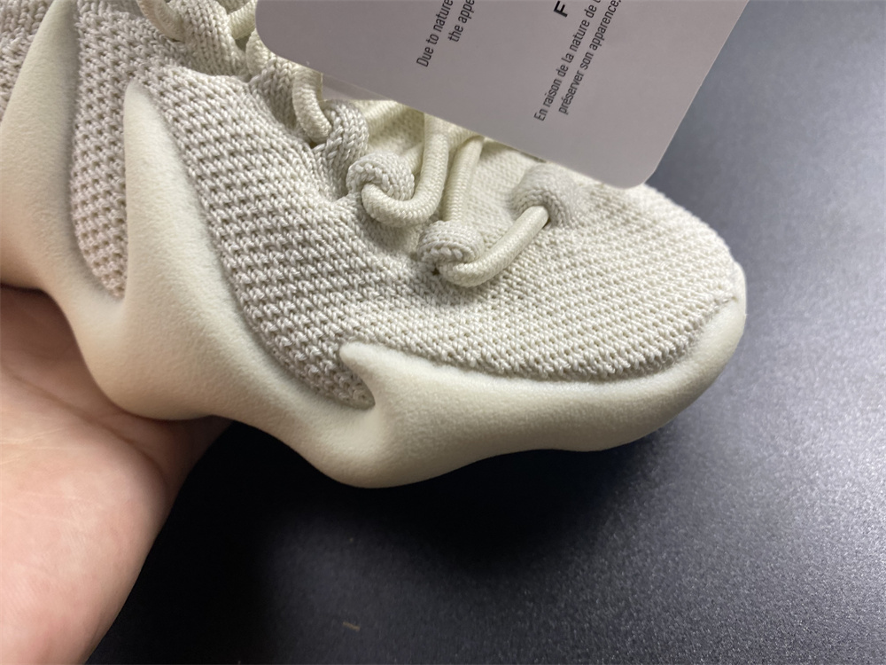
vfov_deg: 53.1
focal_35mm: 26
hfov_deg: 67.3
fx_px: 665
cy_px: 332
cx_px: 443
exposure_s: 1/100
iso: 100
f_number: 1.8
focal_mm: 4.25
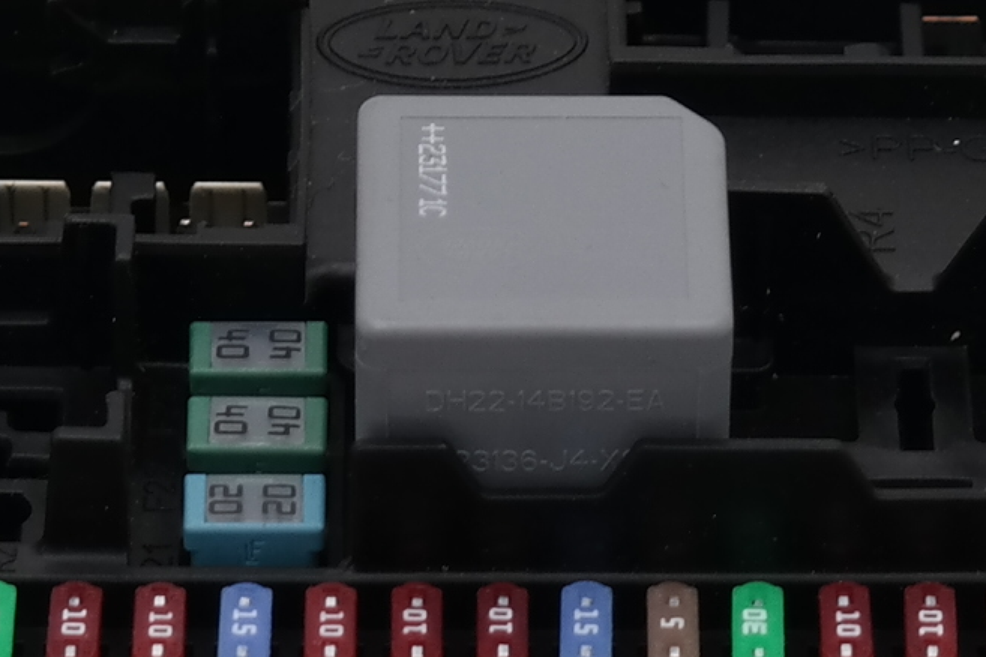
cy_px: 330
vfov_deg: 4.6
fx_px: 8106
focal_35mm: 296
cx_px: 537
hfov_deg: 7.0
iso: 100
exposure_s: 1/125
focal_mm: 33
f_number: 4.5
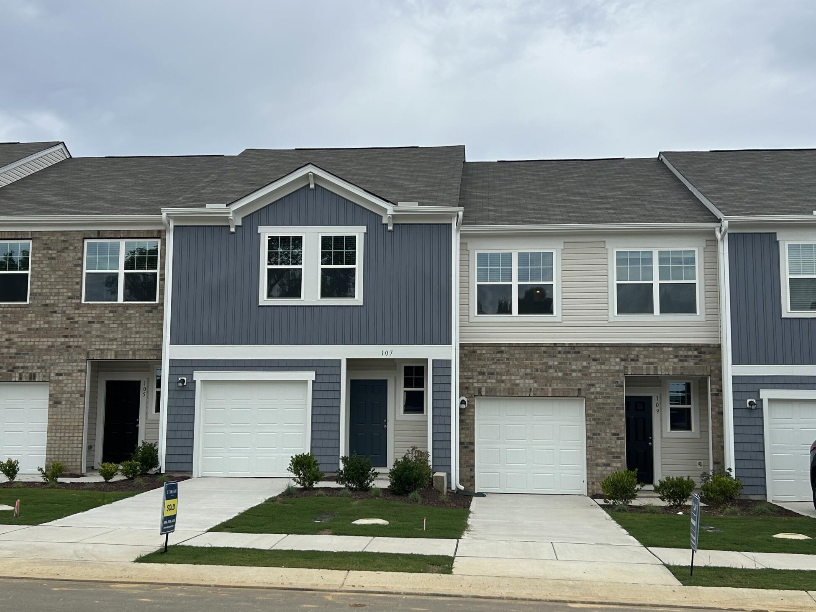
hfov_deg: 46.8
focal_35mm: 40
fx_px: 943
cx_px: 407
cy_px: 318
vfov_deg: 36.0
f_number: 1.5
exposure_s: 1/6579
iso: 50
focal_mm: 5.7
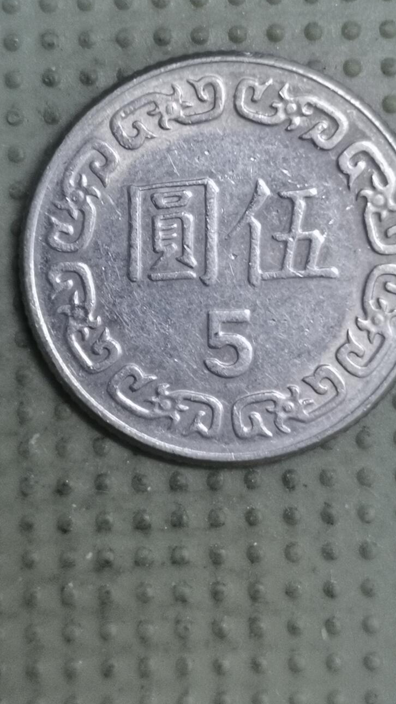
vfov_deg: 26.8
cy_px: 275
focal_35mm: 79
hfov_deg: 15.3
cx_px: 202
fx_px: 1475
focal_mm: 4.75
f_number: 1.8
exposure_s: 1/25.7
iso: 400
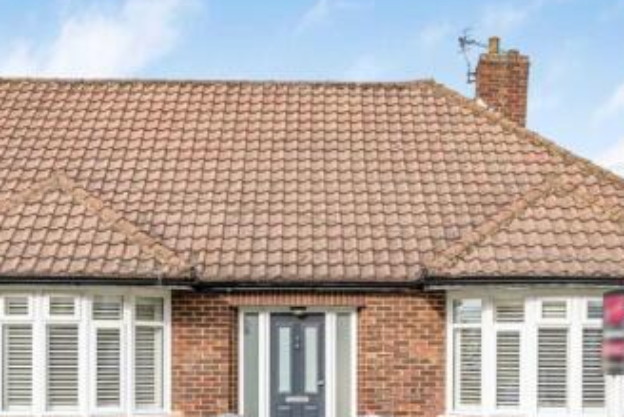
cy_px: 361
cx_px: 328
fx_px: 971
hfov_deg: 35.6
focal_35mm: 56
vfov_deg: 23.7
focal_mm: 28
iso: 640
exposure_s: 1/640
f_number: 8
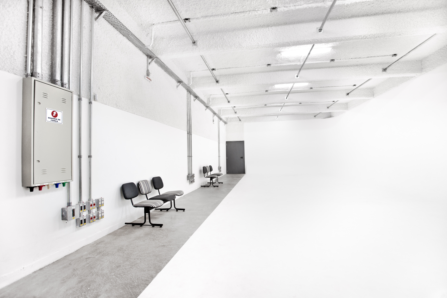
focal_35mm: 17
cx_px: 224
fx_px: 211
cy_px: 149
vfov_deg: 70.4
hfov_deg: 93.3
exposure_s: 1/60
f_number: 4.5
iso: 800
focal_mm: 17
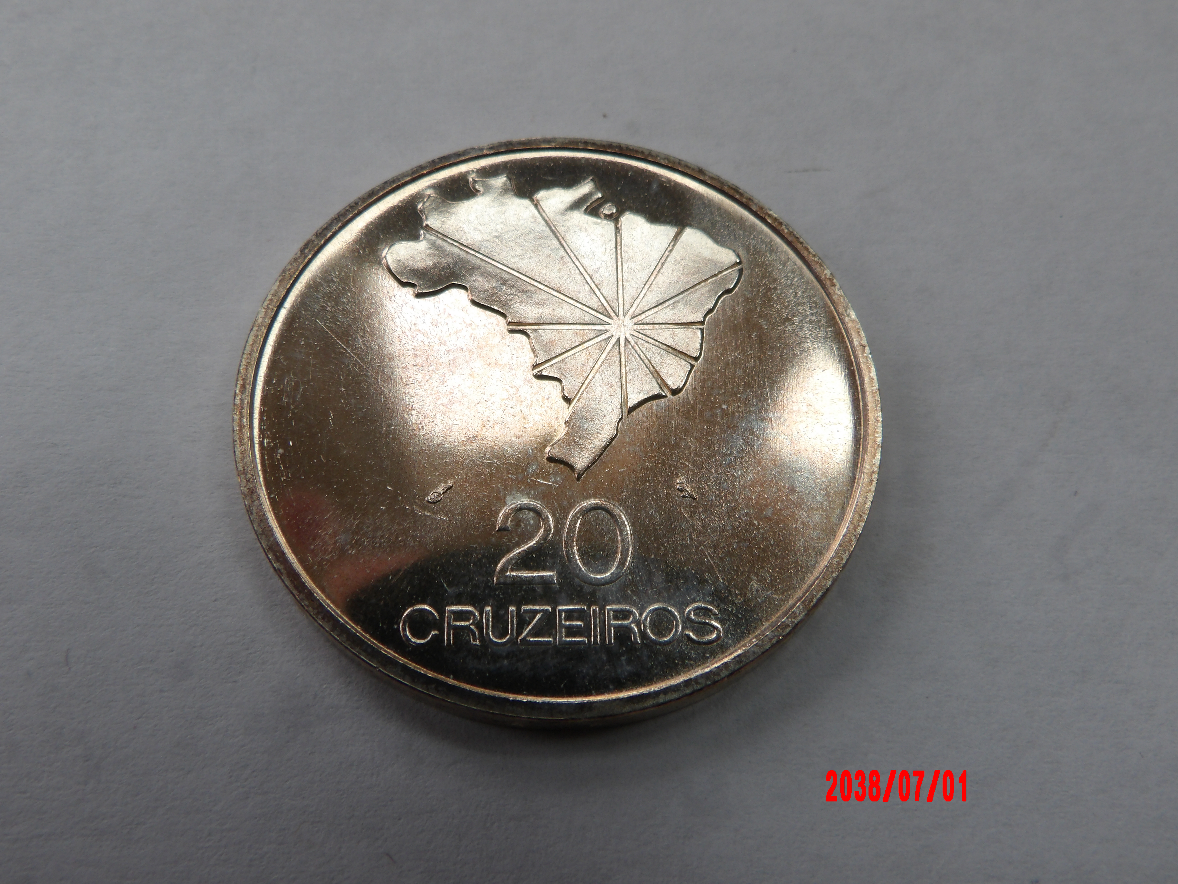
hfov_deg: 54.0
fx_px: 1157
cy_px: 442
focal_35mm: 34
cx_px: 589
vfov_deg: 41.8
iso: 100
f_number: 4.5
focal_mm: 6.2
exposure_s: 1/117
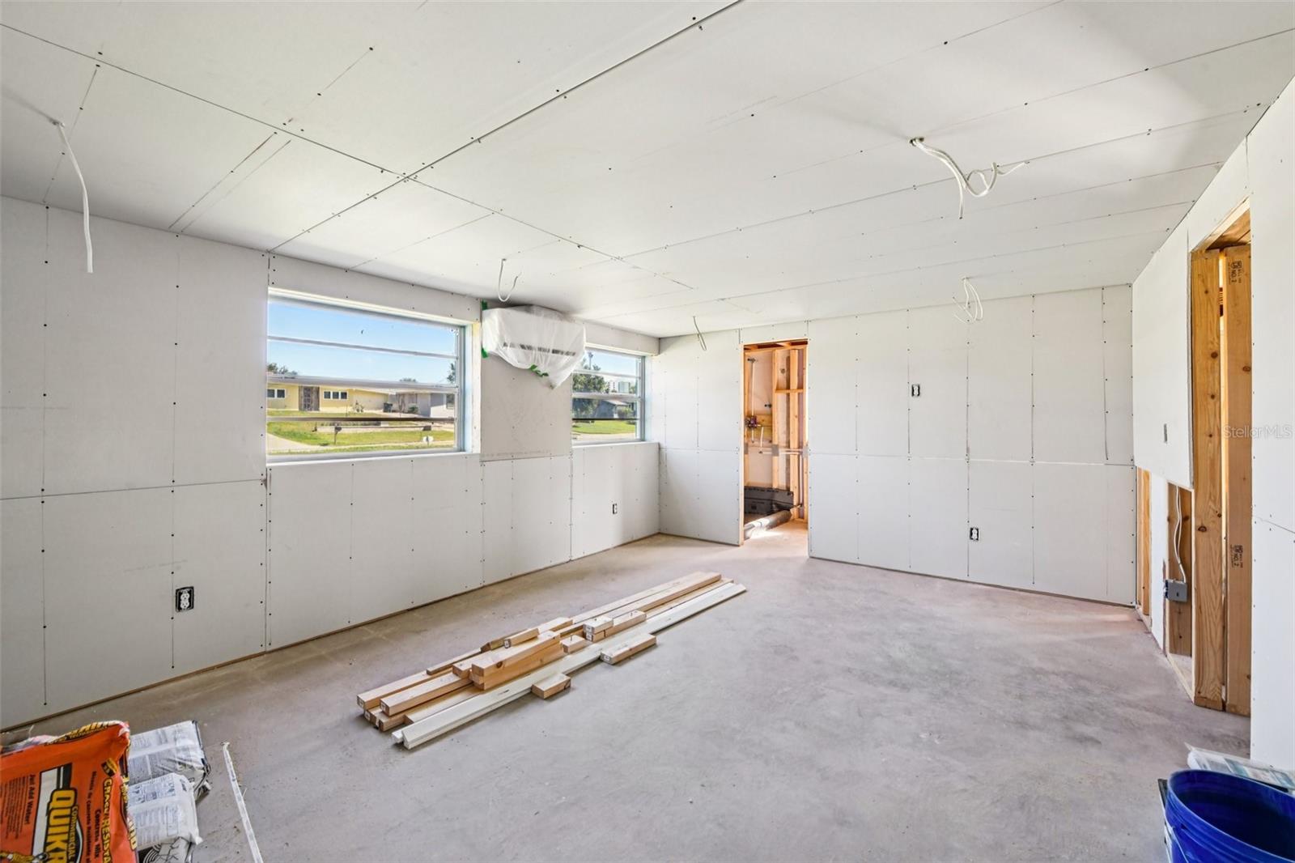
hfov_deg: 104.3
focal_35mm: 14
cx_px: 648
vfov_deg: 81.2
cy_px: 432
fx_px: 503
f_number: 8
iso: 400
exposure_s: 1/25
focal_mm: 14
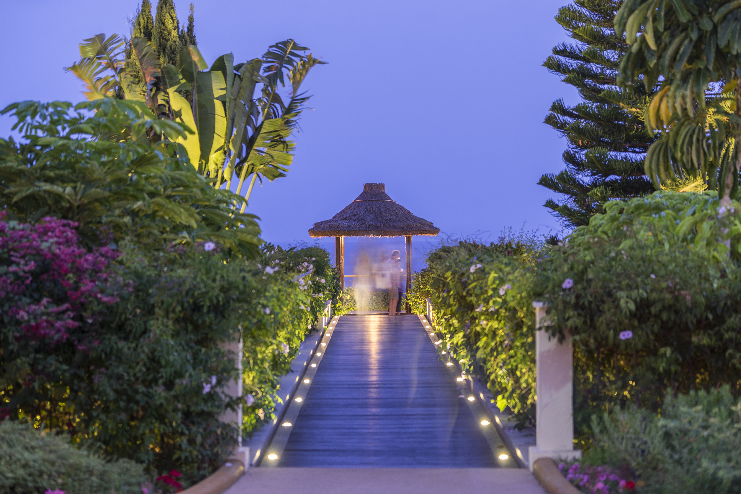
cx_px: 370
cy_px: 247
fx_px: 1832
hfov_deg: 22.9
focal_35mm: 89
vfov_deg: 15.4
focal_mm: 89
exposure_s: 25
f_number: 4
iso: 100
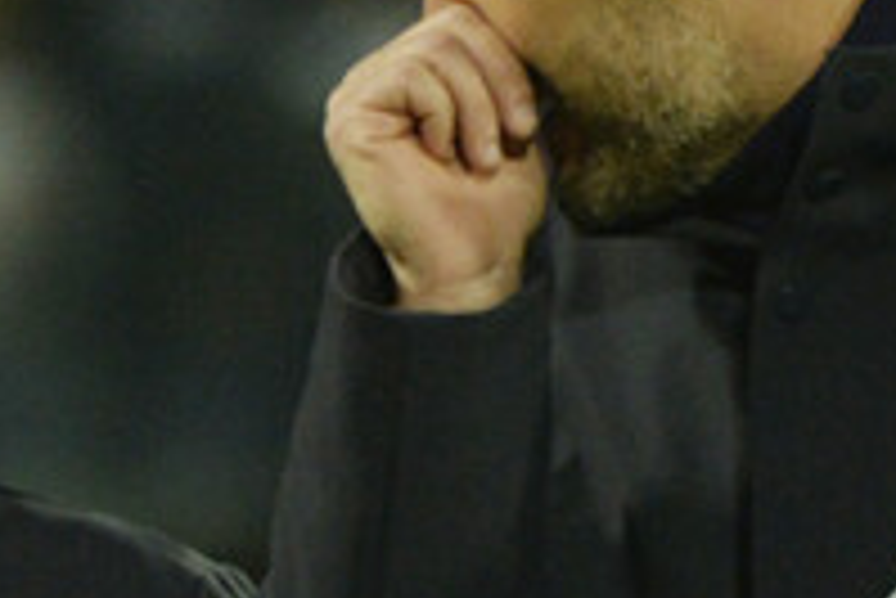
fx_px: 45080
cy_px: 562
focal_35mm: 1810
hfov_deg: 1.1
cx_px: 140
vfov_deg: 0.8
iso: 2500
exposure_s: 1/1000
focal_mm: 400
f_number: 5.6
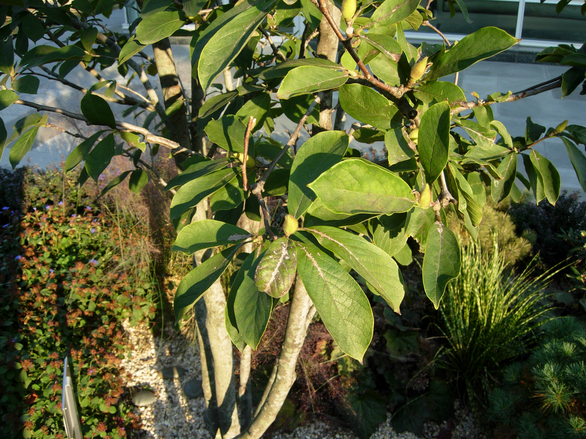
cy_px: 220
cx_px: 293
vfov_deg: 39.7
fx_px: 609
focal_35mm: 36
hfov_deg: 51.4
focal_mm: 7.5
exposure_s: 1/132
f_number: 3.4
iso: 50
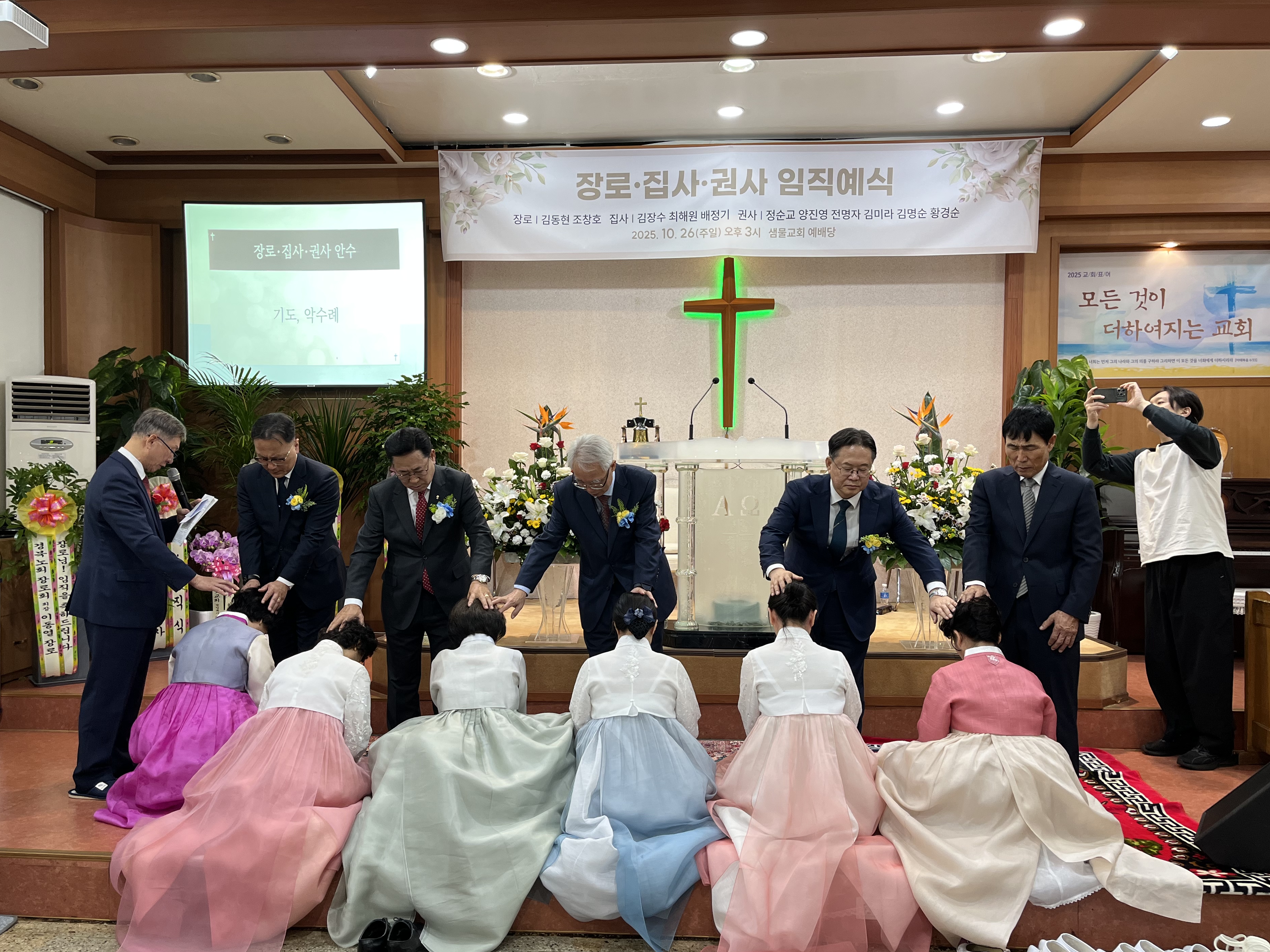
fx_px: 1027
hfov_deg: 63.4
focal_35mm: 28
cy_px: 490
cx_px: 622
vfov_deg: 49.7
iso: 80
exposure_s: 1/60
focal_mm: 5.1
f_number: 1.6
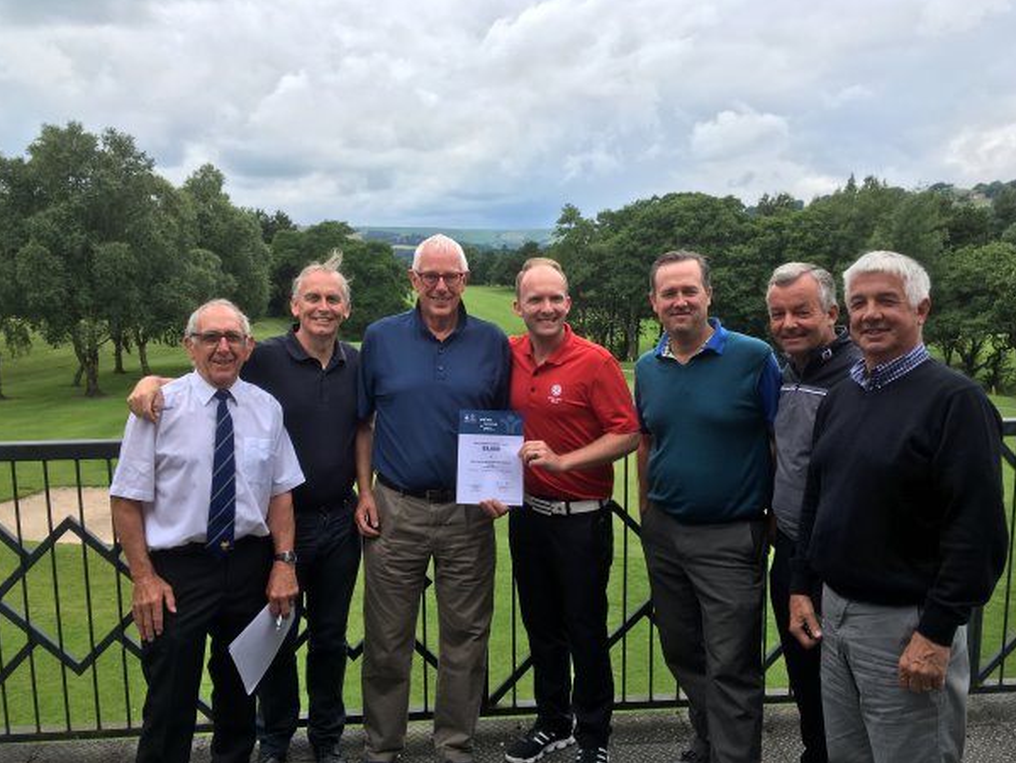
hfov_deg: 59.9
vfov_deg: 46.8
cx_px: 516
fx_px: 881
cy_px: 382
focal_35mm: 30
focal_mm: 4.15
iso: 25
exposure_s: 1/519
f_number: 2.2
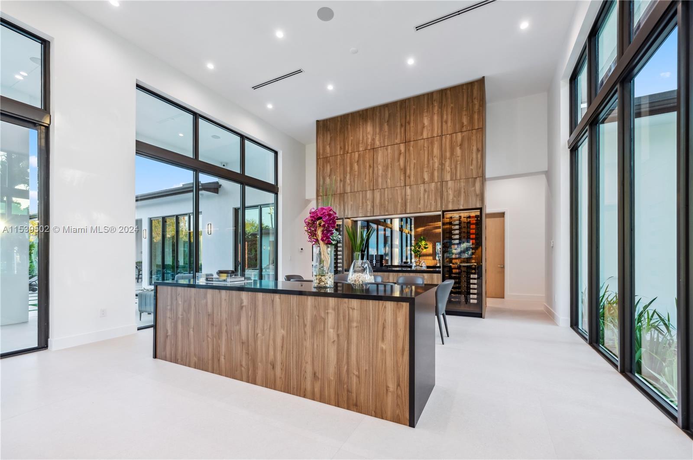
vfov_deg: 81.1
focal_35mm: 14
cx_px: 346
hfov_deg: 104.3
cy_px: 230
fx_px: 269
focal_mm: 14
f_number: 4.5
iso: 200
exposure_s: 1/50
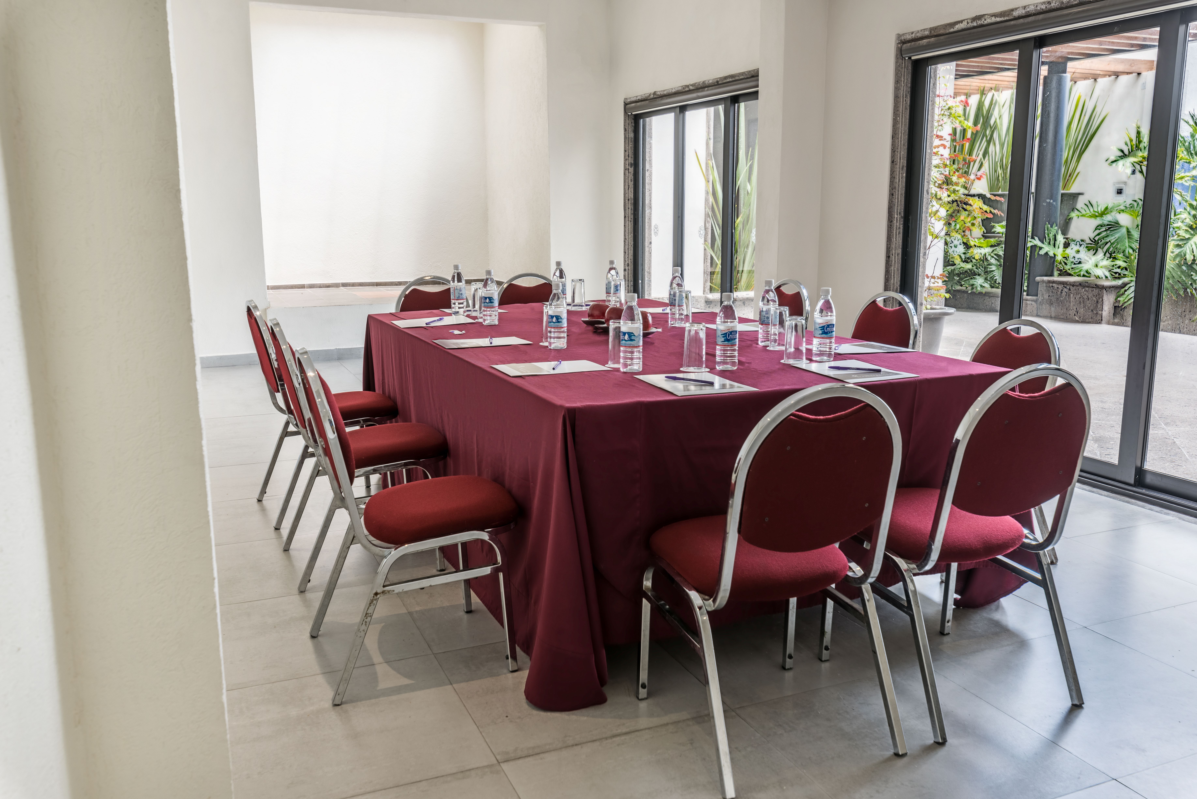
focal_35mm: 30
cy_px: 400
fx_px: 998
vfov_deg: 43.6
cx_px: 598
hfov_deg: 61.9
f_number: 8
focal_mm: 30
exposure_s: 1/50
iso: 100
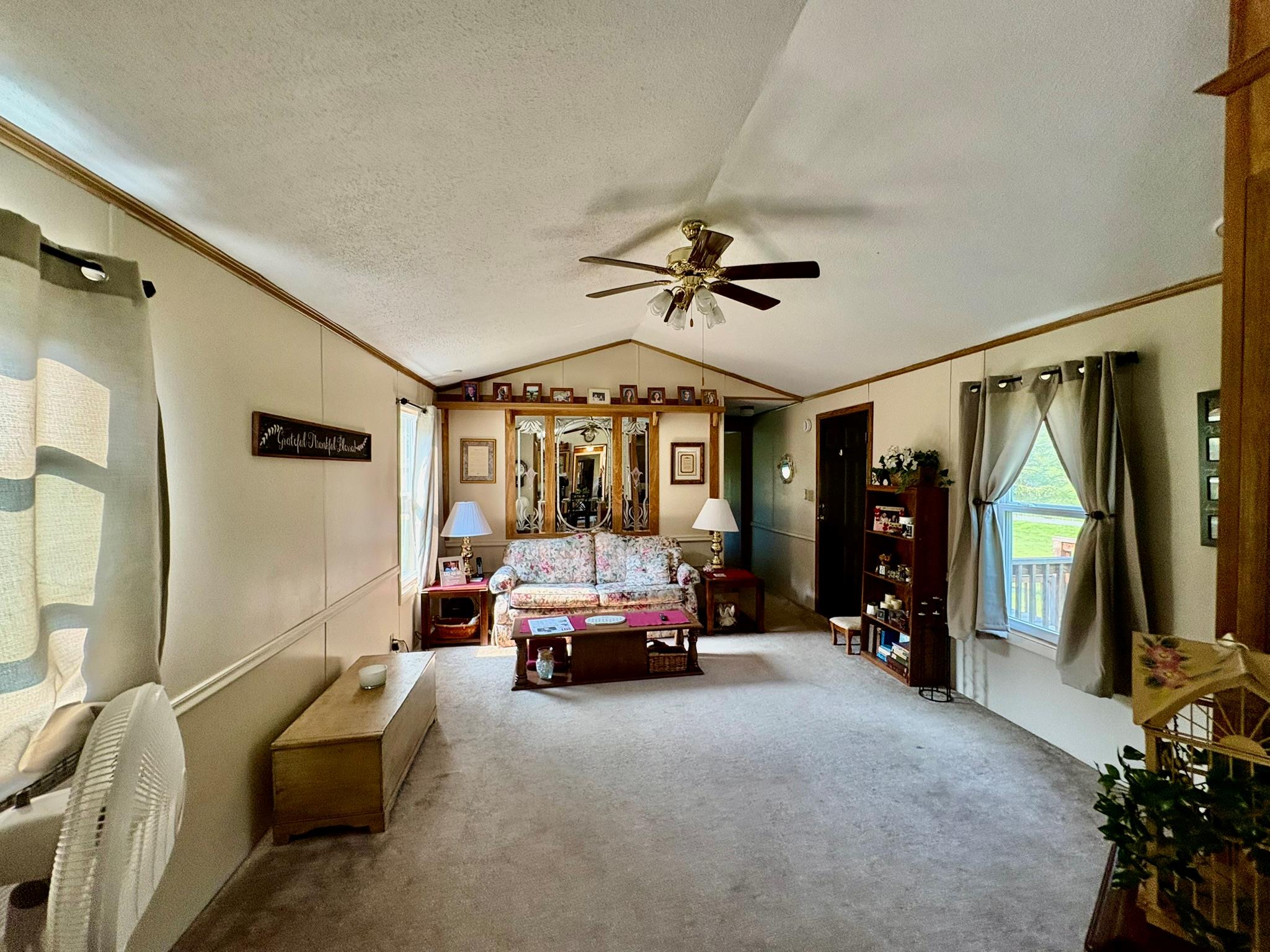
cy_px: 476
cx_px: 635
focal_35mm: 14
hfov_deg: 102.1
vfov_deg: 85.7
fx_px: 514
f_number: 2.2
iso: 250
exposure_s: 1/97
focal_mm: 2.22
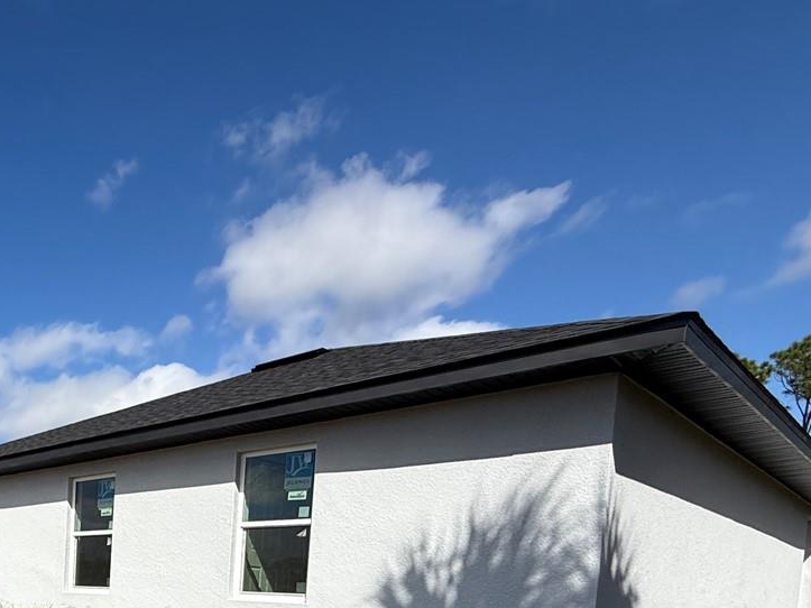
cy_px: 636
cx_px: 22
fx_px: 726
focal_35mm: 31
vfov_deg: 39.0
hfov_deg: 49.1
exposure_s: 1/3460
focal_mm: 2.22
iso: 50
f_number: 2.2
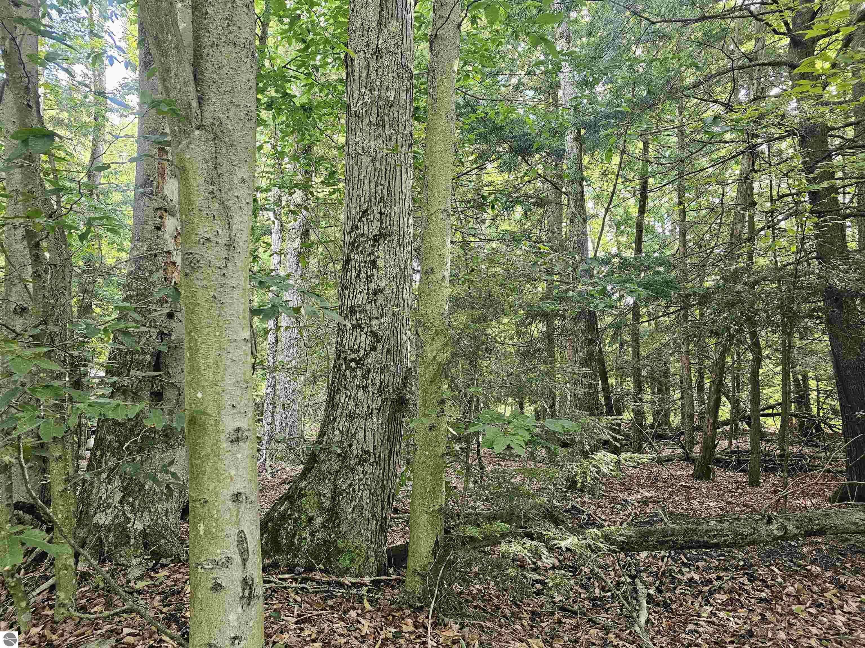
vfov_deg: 58.9
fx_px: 575
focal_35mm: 23
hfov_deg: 73.9
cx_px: 432
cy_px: 324
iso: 500
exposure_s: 1/120
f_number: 1.7
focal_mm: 6.3
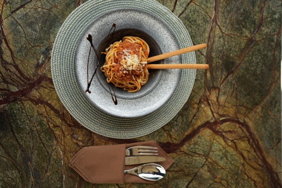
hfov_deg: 54.4
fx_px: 274
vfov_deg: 37.9
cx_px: 141
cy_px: 94
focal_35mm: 35
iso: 200
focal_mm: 35
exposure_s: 1/640
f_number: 3.2
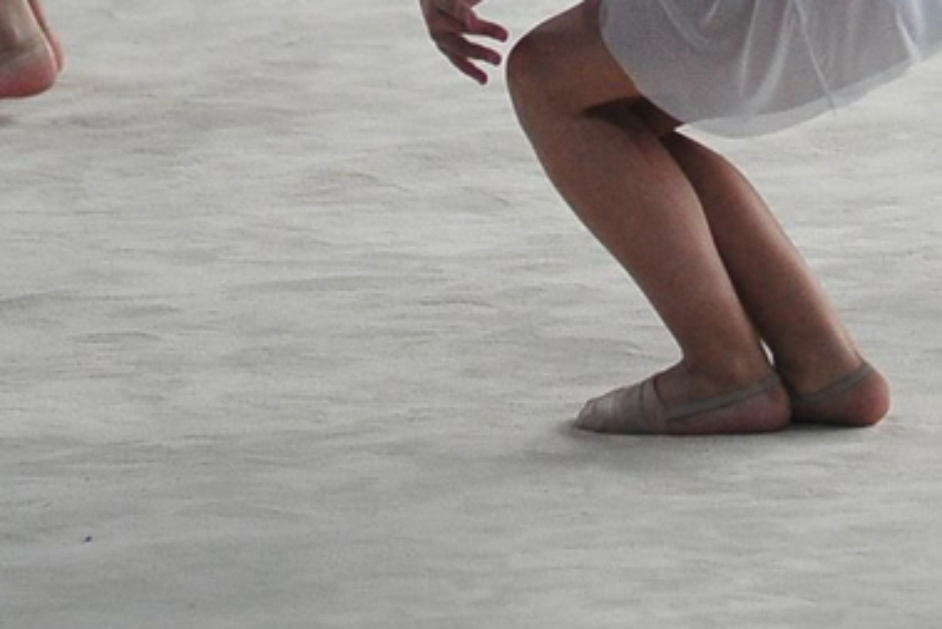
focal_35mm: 1266
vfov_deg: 1.1
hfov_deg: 1.6
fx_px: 33138
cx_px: 1143
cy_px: -528
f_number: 2.8
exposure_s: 1/2000
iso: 3200
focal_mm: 300
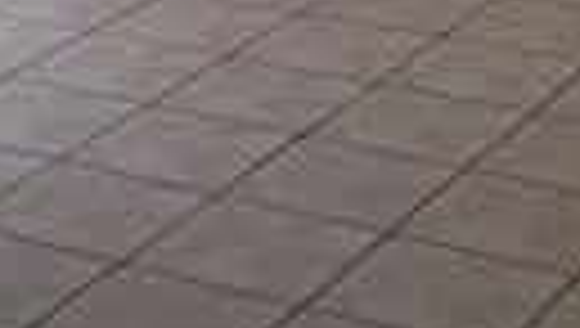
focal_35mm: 151
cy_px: 67
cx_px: 126
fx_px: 2326
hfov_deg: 14.1
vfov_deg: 8.1
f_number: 1.8
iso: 20
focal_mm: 3.99
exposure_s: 1/83
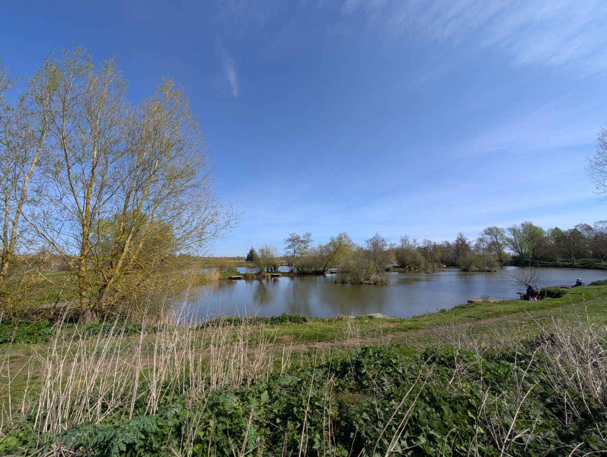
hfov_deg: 110.5
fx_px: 211
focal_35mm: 12
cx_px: 304
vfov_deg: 94.6
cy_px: 228
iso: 51
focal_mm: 2.02
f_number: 1.7
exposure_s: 1/2786
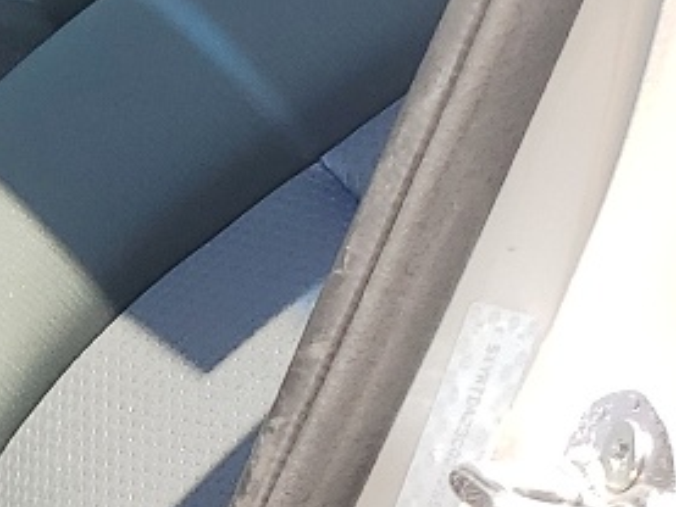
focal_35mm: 150
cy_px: 190
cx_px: -881
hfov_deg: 11.2
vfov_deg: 9.9
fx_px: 2931
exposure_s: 1/714
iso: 50
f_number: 1.5
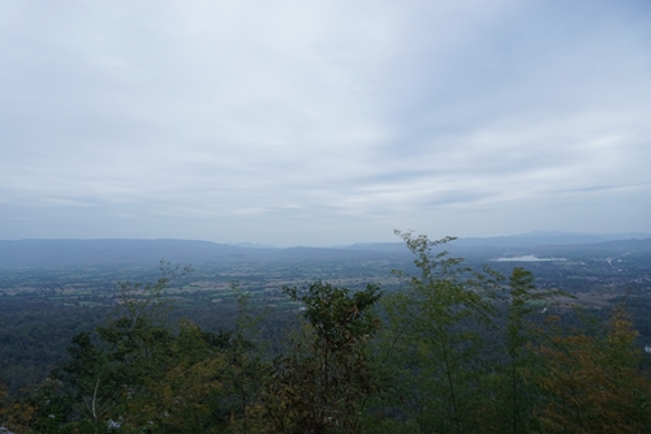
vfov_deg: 53.1
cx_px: 326
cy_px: 217
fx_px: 434
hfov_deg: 73.8
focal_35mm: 24
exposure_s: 1/200
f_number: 5.6
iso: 100
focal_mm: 16
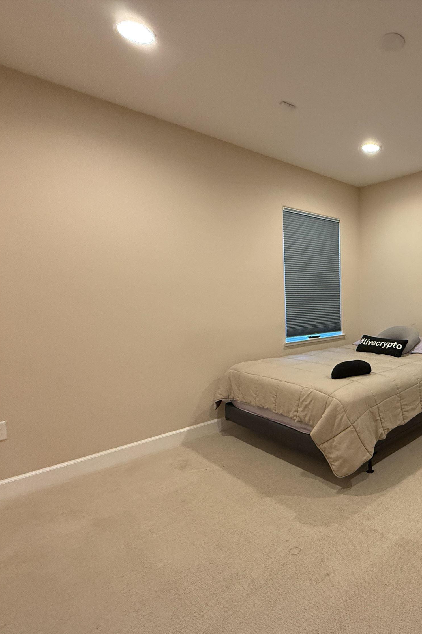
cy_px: 325
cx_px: 381
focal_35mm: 20
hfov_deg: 53.9
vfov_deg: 84.0
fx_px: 352
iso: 400
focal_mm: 2.22
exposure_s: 1/59
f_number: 2.2
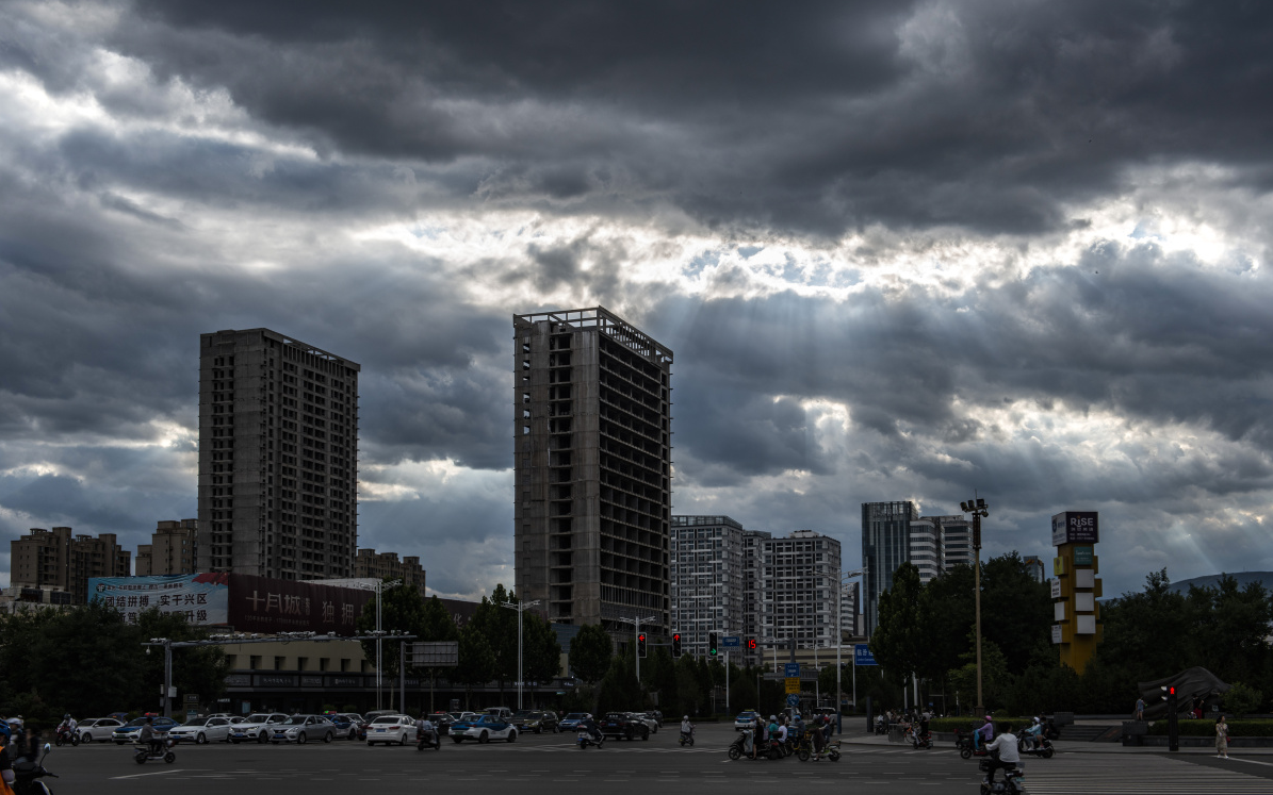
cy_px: 416
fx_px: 1492
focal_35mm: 43
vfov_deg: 29.9
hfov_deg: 46.2
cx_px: 637
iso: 100
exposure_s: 1/60
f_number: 10
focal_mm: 42
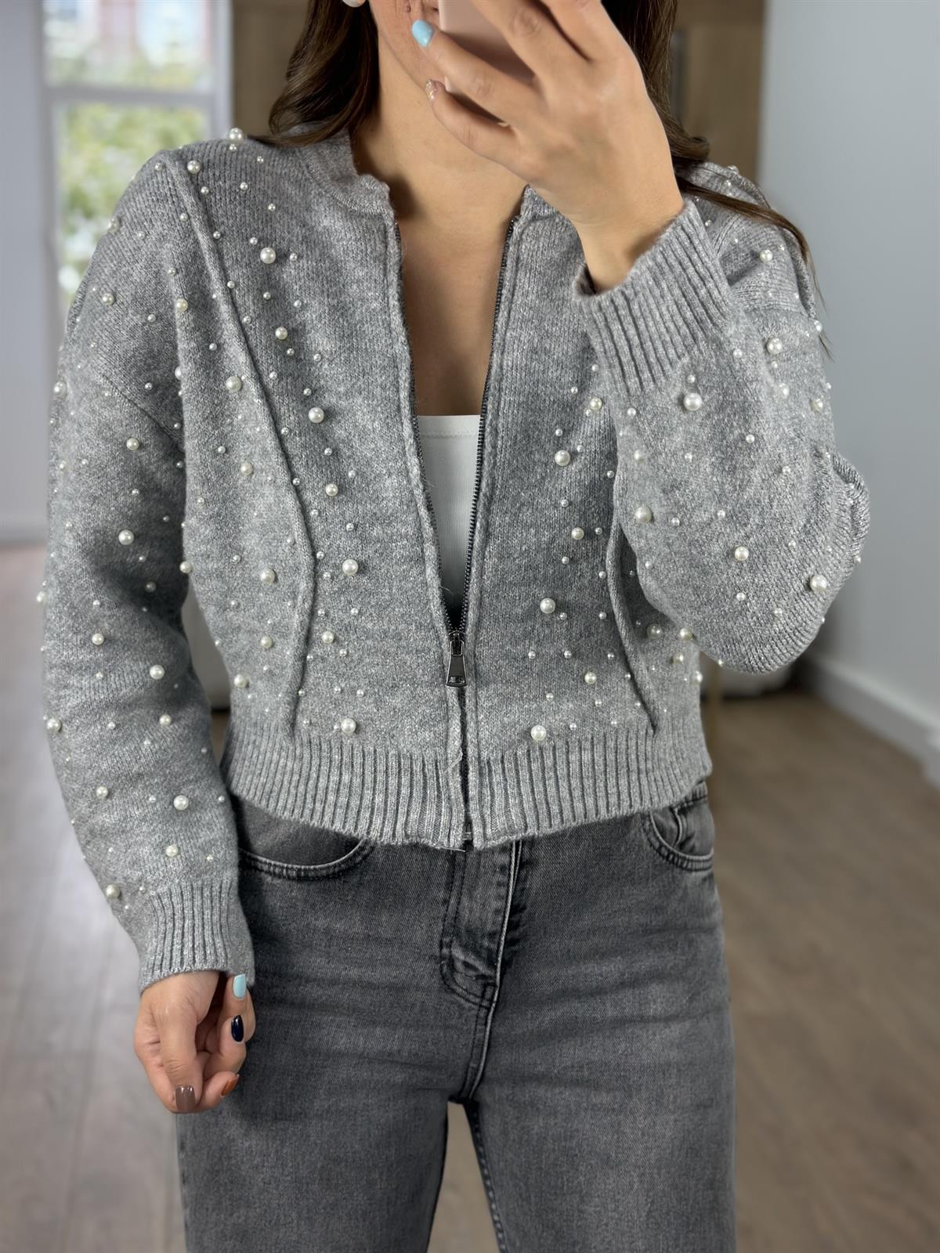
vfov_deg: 39.7
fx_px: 1738
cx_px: 470
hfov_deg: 30.3
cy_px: 626
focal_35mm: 48
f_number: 1.78
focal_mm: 6.86
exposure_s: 1/100
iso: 64
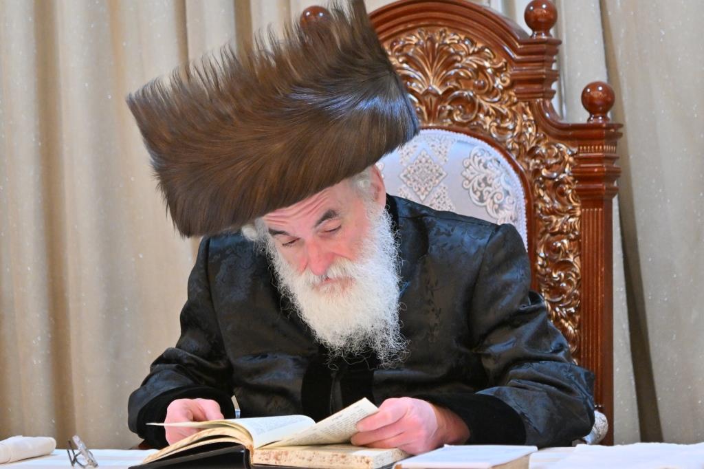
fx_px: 3519
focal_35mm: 180
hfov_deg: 11.4
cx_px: 352
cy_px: 234
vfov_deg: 7.6
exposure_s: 1/200
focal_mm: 120
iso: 2000
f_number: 4
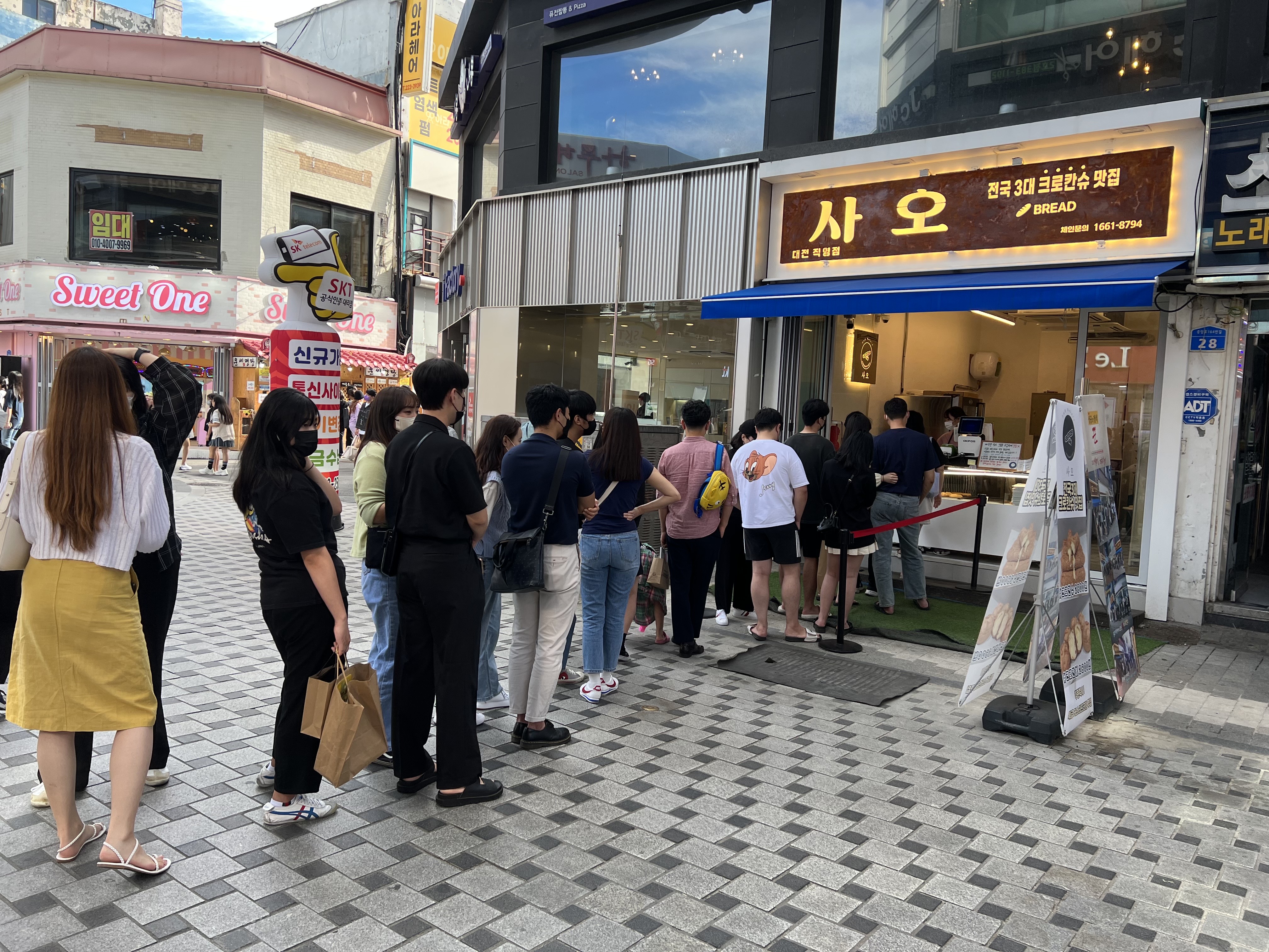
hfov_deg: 67.3
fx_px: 953
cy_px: 476
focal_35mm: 26
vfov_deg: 53.1
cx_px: 634
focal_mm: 5.7
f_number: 1.5
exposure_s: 1/278
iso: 40
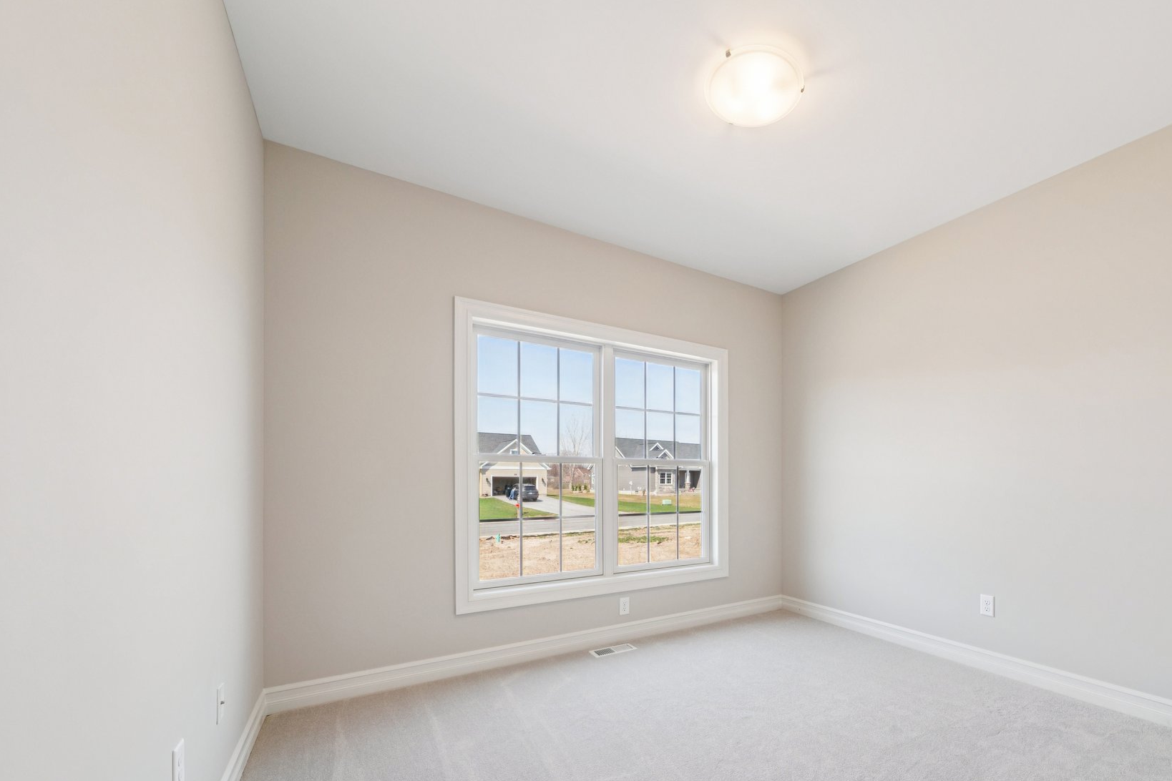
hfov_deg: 98.9
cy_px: 487
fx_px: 488
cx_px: 708
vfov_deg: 76.0
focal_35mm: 15
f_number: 9
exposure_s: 1/30
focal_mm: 12
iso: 320
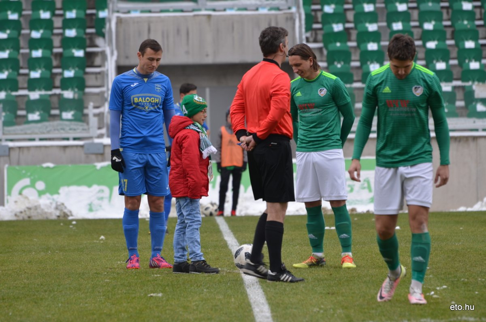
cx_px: 243
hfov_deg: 5.7
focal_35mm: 360
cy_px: 161
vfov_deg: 3.8
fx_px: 4850
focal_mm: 240
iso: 100
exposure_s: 1/100
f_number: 5.6
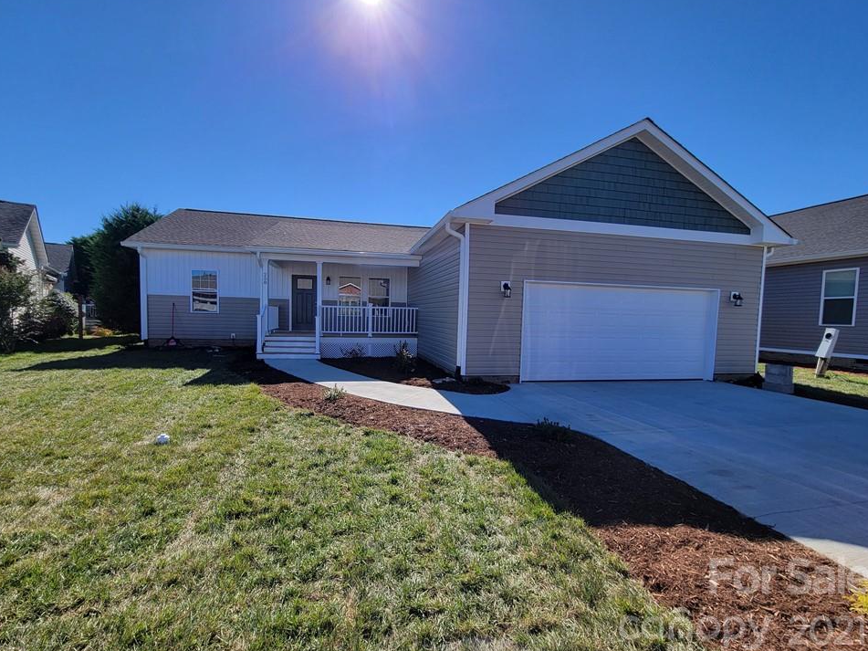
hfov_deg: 102.1
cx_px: 425
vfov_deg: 85.6
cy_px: 340
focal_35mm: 14
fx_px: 351
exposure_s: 1/1251
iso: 50
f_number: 2.2
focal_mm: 2.2
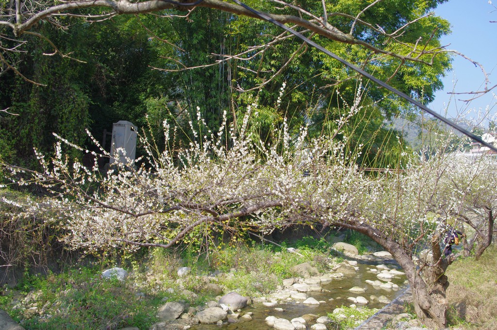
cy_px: 165
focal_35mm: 31
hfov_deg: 60.3
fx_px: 427
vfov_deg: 42.2
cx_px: 248
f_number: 7.1
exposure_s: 1/250
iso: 200
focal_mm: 21.25
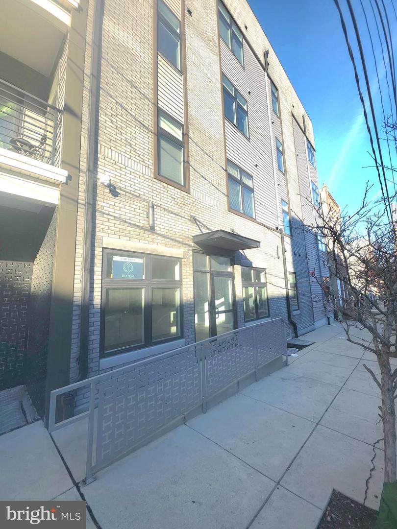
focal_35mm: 13
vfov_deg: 106.2
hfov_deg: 89.9
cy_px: 264
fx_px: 199
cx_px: 198
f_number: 1.9
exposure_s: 1/233
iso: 20
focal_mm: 2.2
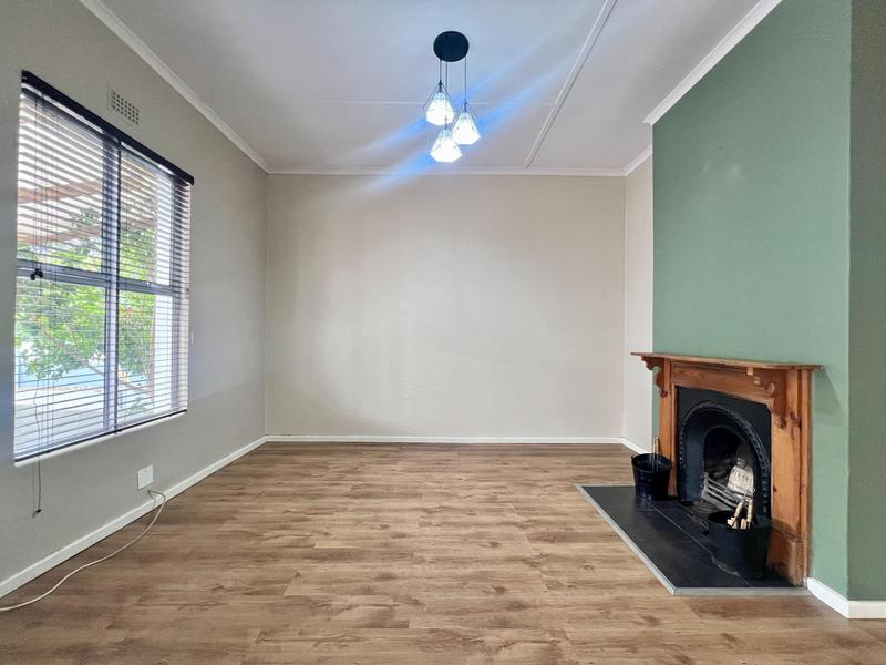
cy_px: 332
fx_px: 333
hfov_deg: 106.2
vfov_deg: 89.9
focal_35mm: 13
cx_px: 443
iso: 200
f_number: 1.8
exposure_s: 1/50
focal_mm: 1.57
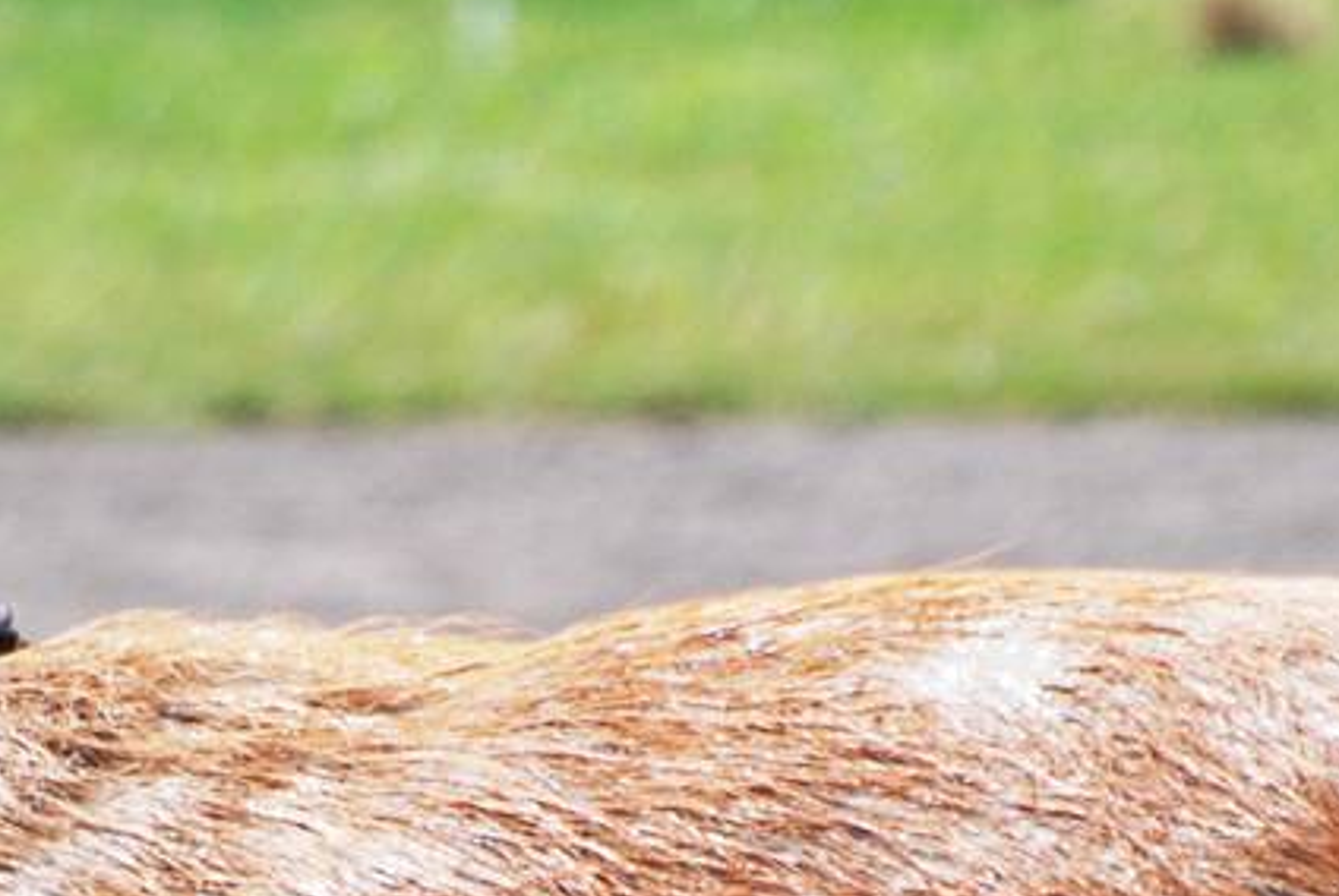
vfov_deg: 0.8
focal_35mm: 1698
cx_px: 701
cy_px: 1661
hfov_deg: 1.2
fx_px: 63243
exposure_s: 1/500
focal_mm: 300
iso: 320
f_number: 5.6
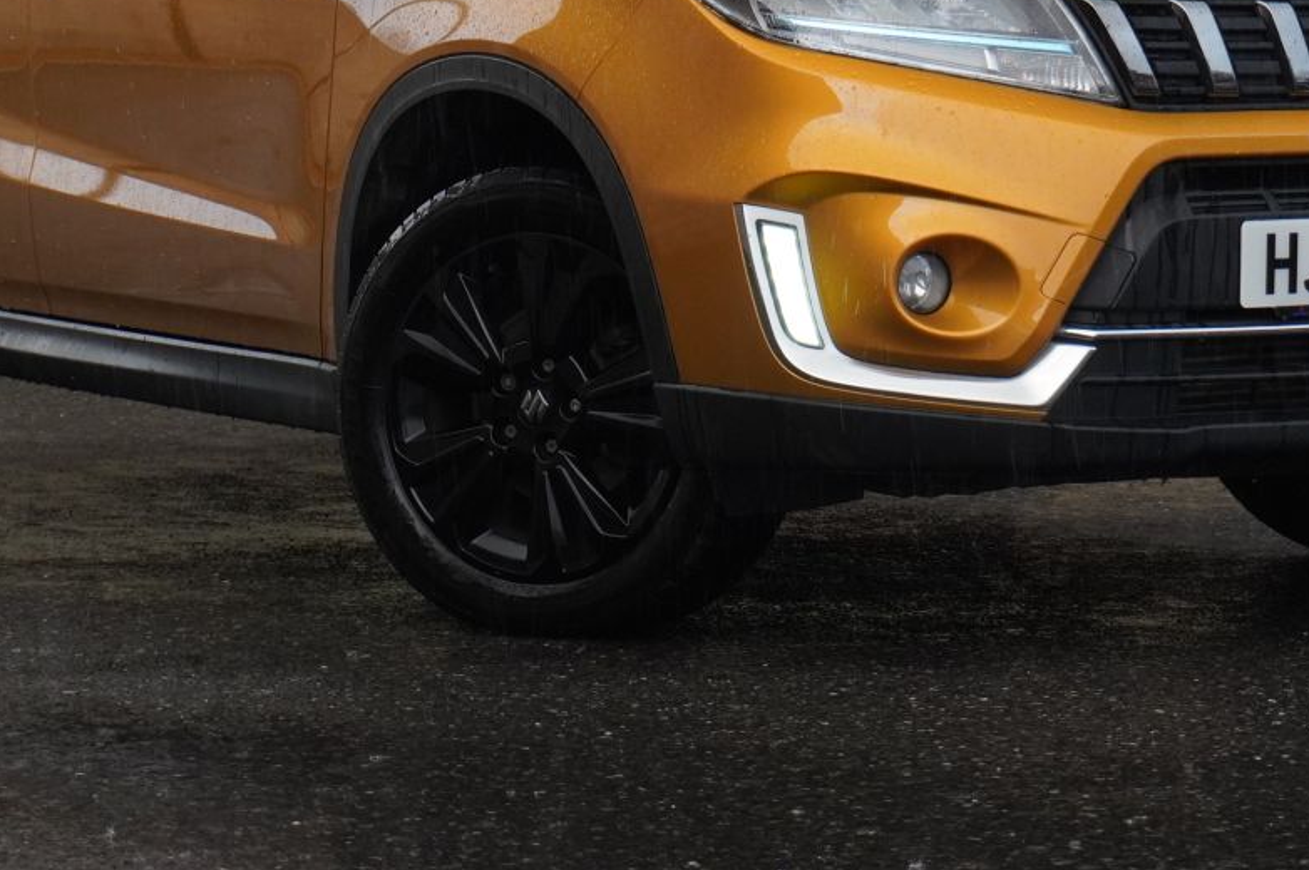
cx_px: 770
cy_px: -18
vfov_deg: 10.3
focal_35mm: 132
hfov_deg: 15.5
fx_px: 4796
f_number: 5.6
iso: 1250
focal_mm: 43
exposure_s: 1/160
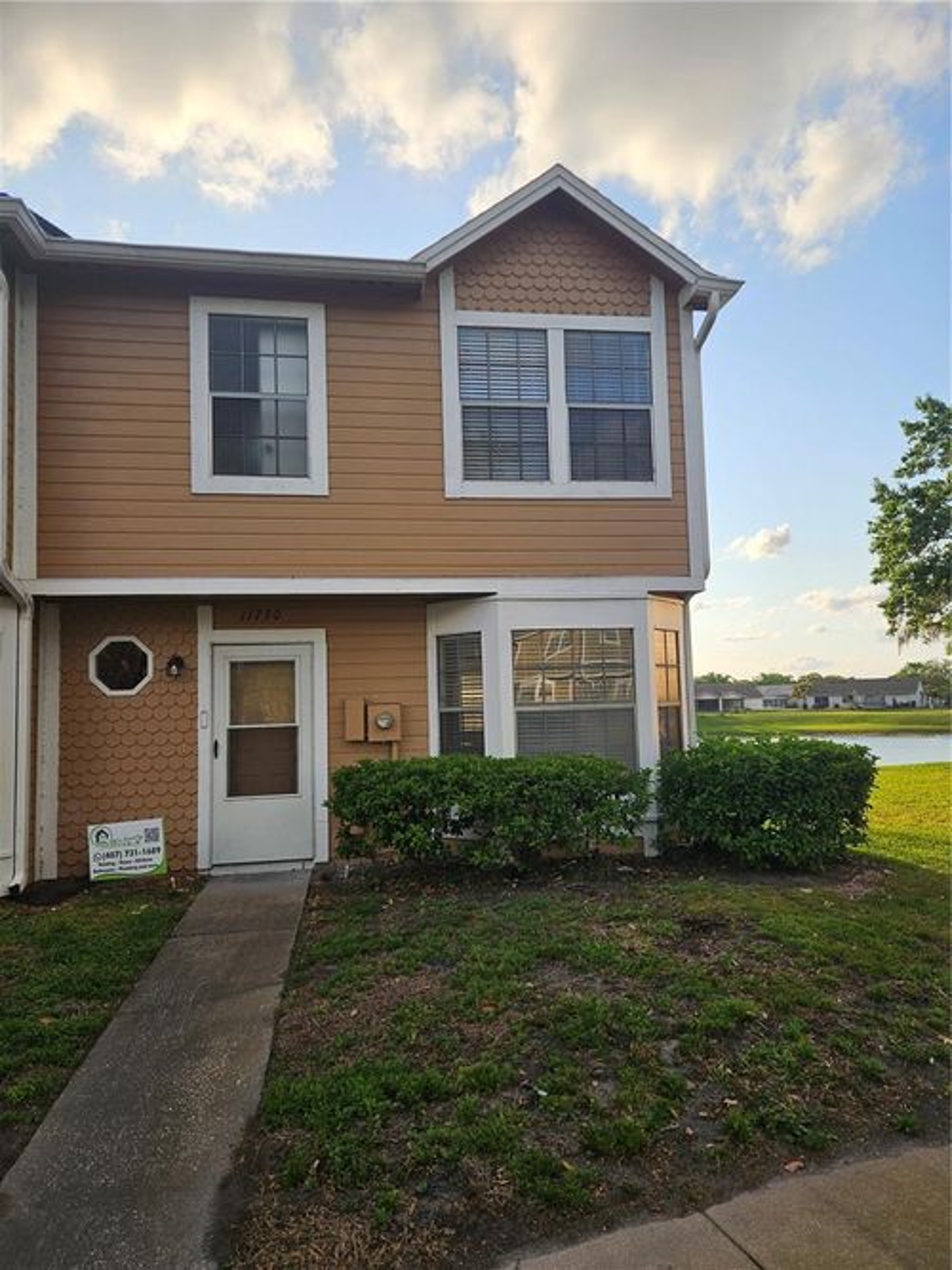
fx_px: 844
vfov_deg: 73.9
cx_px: 476
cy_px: 635
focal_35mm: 23
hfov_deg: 58.9
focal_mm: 5.4
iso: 25
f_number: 1.8
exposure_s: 1/1129
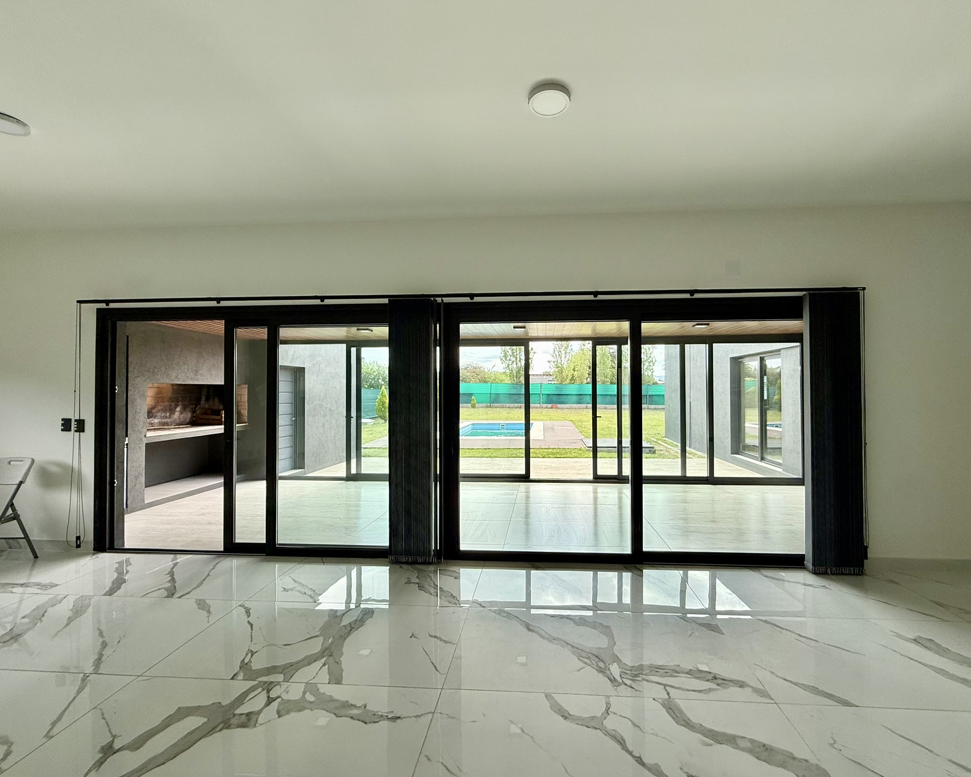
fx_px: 431
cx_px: 521
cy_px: 384
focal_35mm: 15
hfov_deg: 96.6
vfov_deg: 84.0
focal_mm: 2.22
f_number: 2.2
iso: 50
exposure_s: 1/240
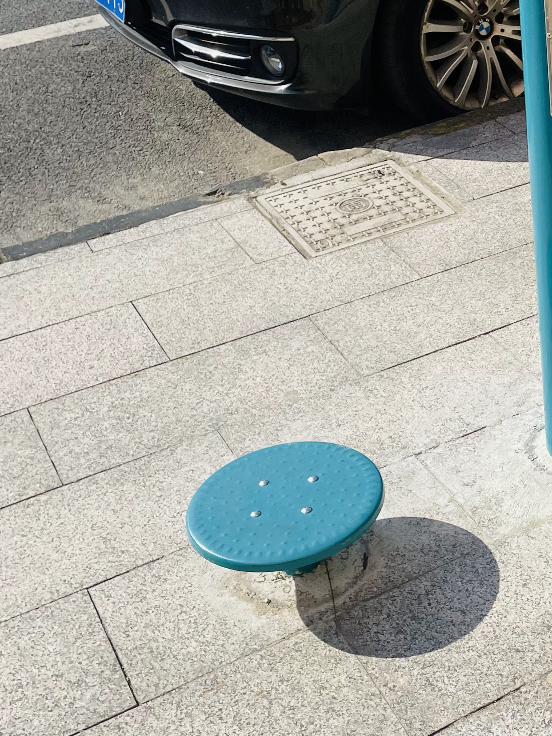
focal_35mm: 58
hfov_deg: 24.1
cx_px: 561
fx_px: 1233
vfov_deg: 33.2
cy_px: 359
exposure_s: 1/4292
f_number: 1.6
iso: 32
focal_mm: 4.2
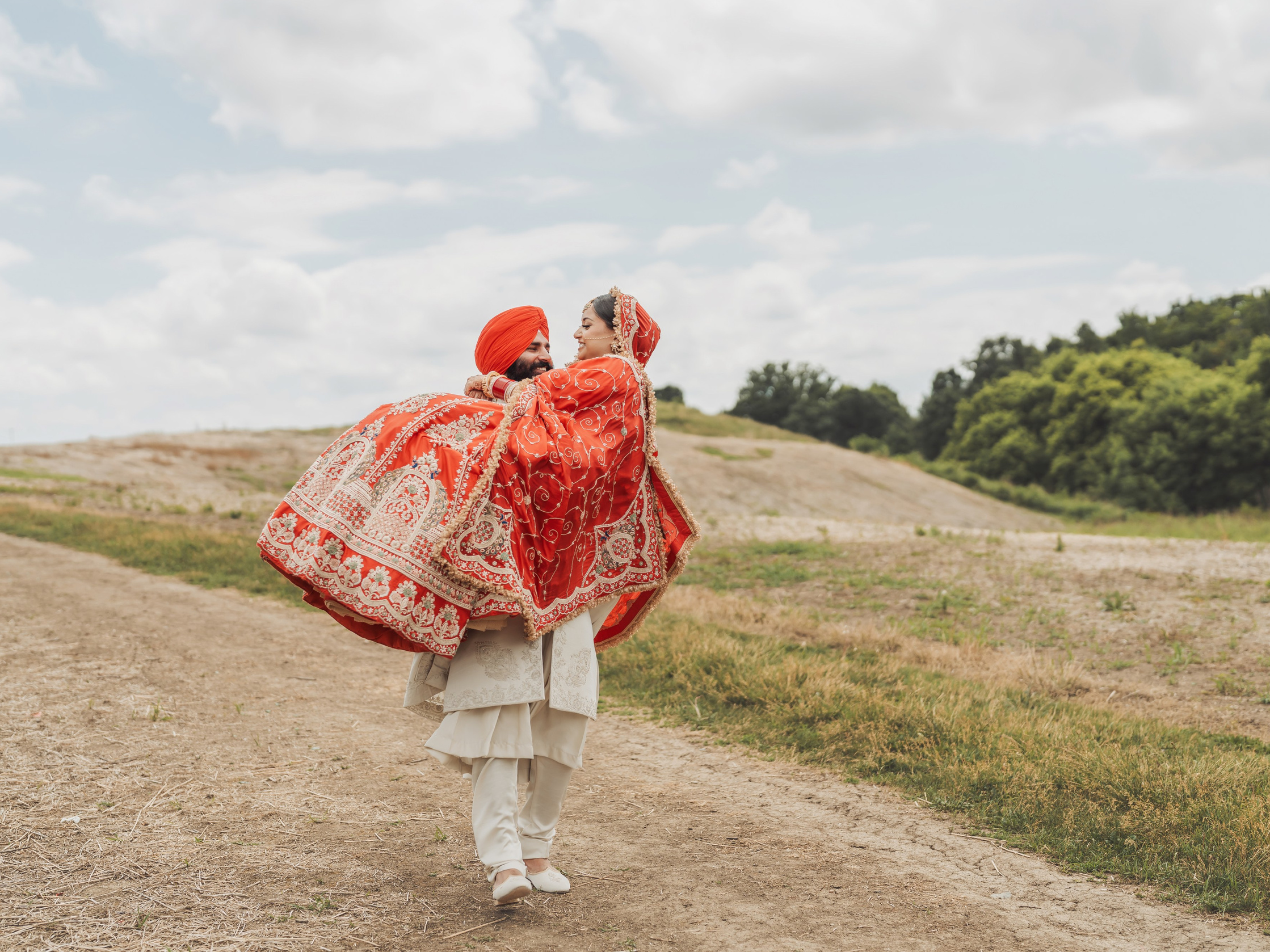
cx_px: 592
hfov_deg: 34.9
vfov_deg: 26.6
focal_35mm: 55
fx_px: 2018
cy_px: 471
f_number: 2
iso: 100
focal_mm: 50
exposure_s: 1/4000
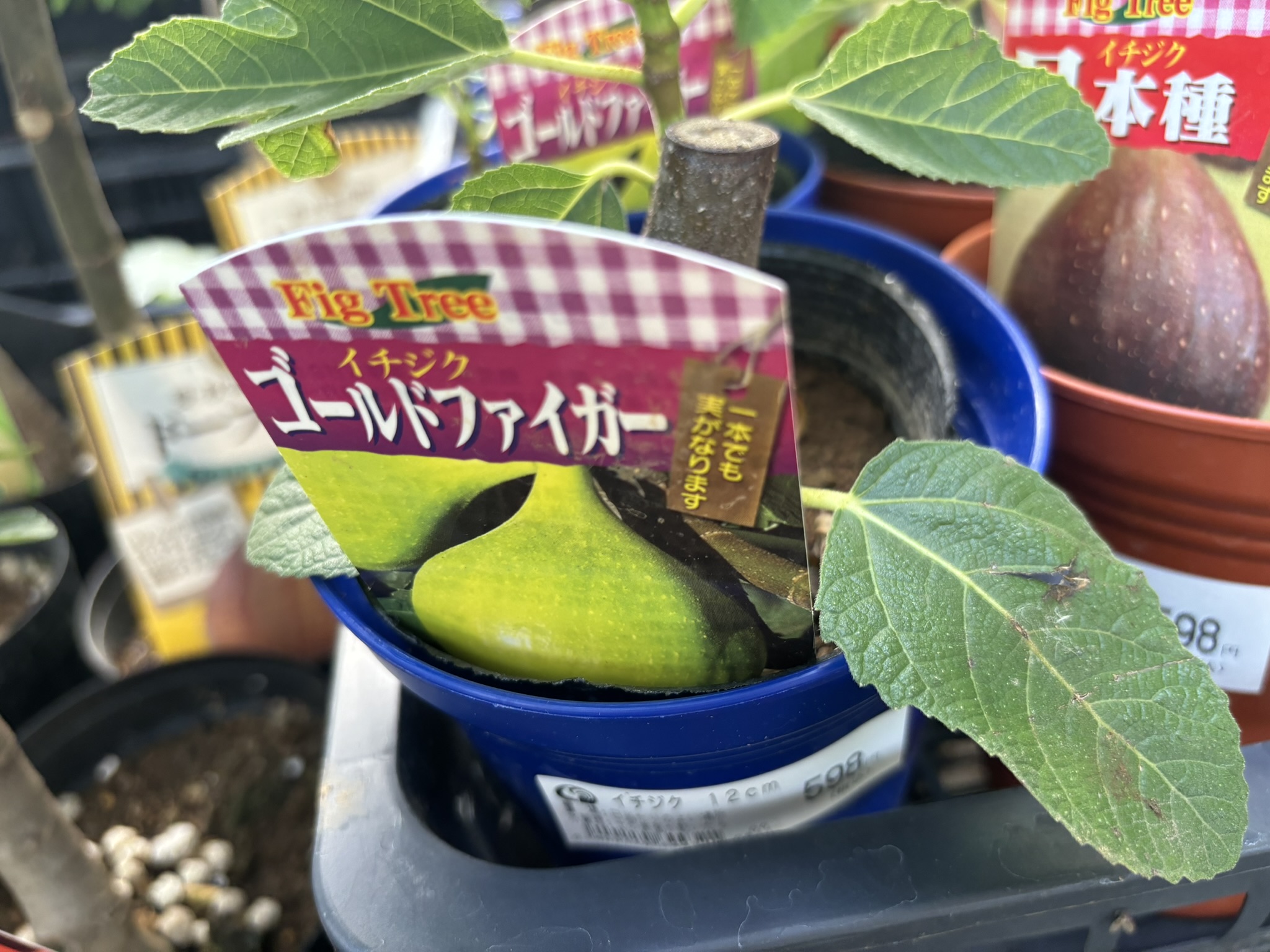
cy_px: 476
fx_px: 954
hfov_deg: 67.3
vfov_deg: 53.1
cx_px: 635
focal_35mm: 26
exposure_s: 1/74
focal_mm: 5.96
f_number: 1.6
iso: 125
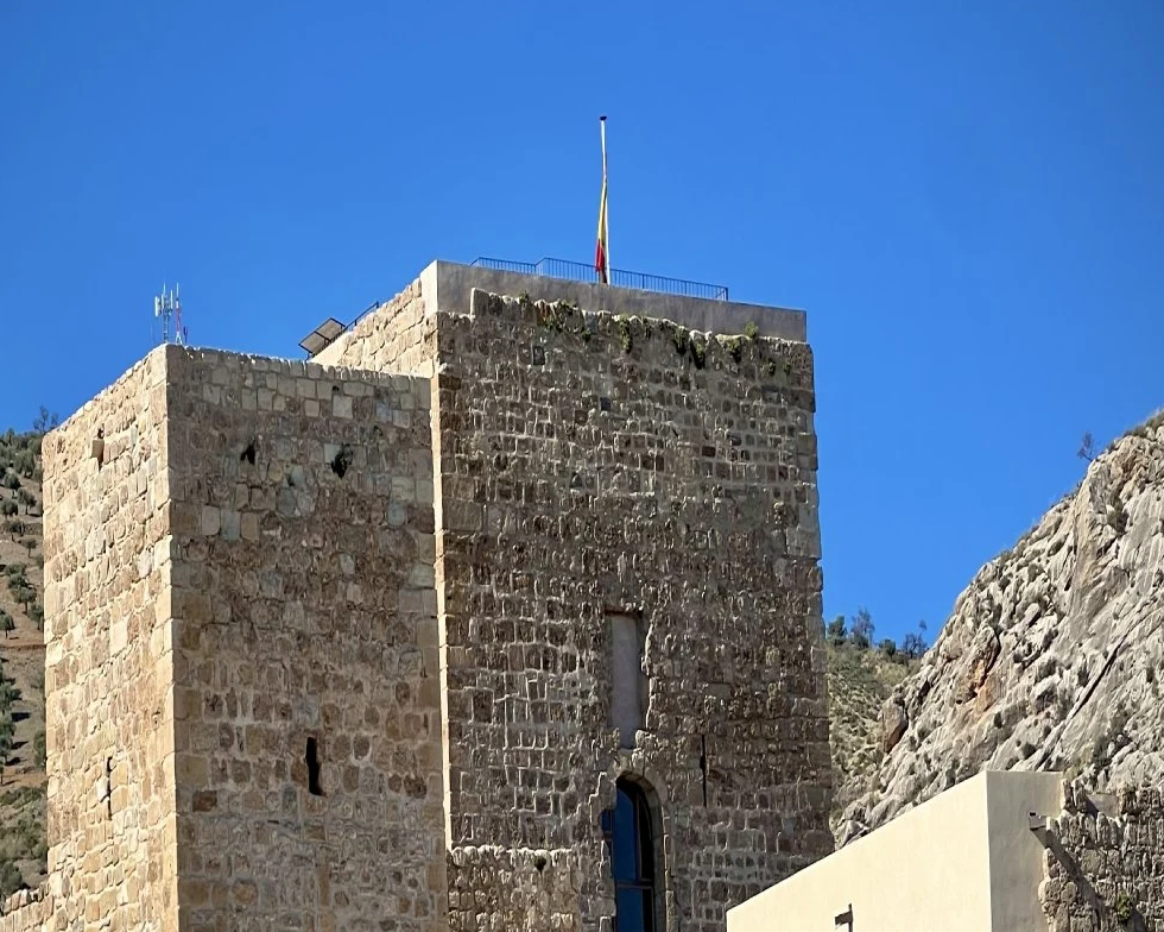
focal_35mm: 157
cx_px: 496
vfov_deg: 9.7
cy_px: 1039
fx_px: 5409
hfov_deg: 12.3
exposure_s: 1/943
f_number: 2.8
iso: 32
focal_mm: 9
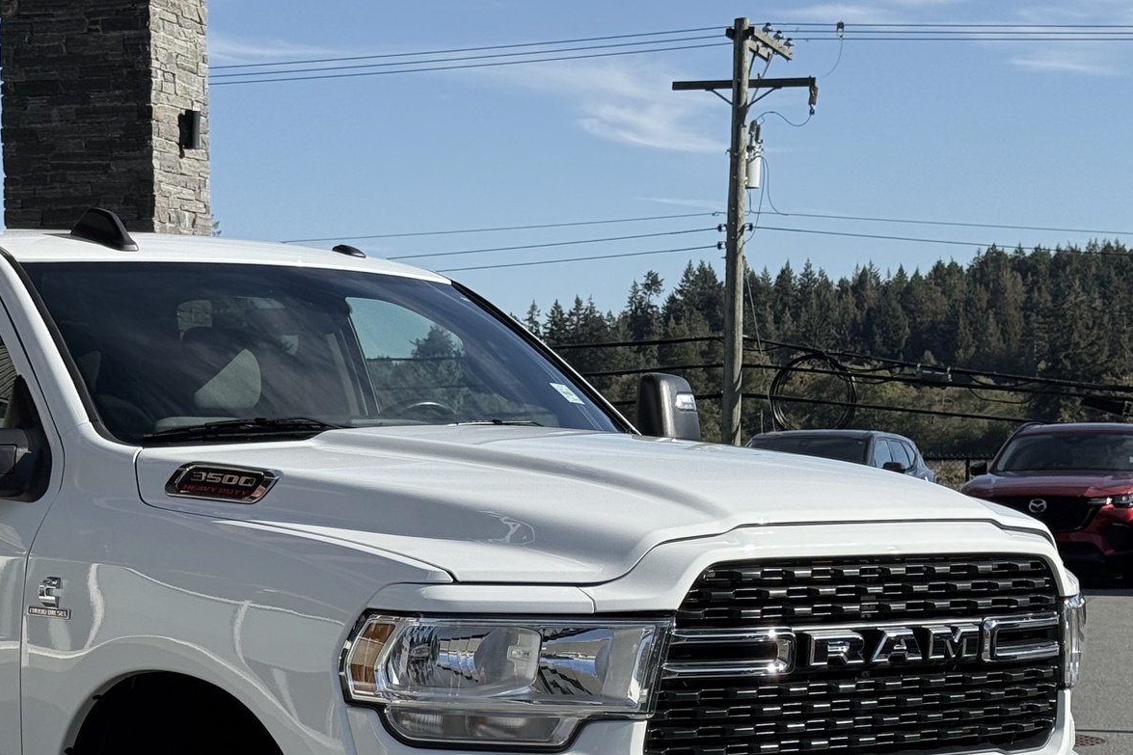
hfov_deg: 23.0
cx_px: 198
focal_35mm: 87
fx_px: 2738
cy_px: 725
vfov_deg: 15.5
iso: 64
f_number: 1.78
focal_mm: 6.76
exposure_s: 1/3891
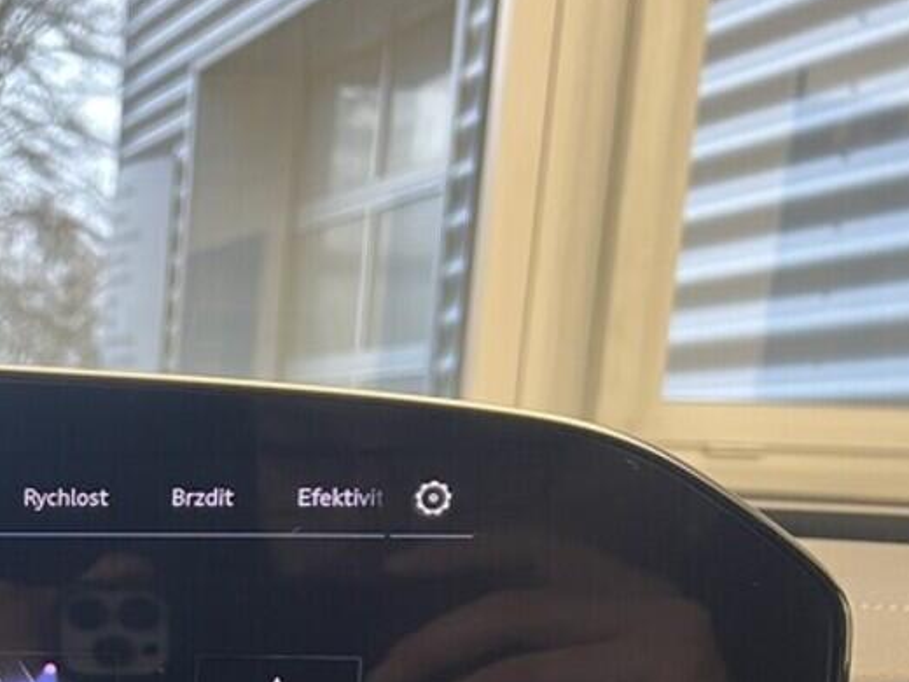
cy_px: 850
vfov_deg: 19.1
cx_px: -226
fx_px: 1891
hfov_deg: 24.2
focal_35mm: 72
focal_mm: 5.7
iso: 125
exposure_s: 1/50
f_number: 1.5
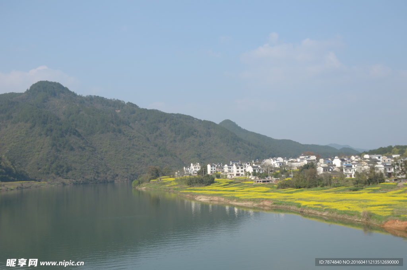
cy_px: 135
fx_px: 541
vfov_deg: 27.9
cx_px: 204
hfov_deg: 41.2
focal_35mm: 48
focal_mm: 32
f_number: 9.5
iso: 160
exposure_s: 1/350
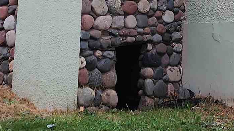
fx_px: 683
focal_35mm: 110
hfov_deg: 19.2
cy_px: -64
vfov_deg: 10.6
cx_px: 190
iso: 32
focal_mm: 6.4
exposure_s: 1/180
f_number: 1.8
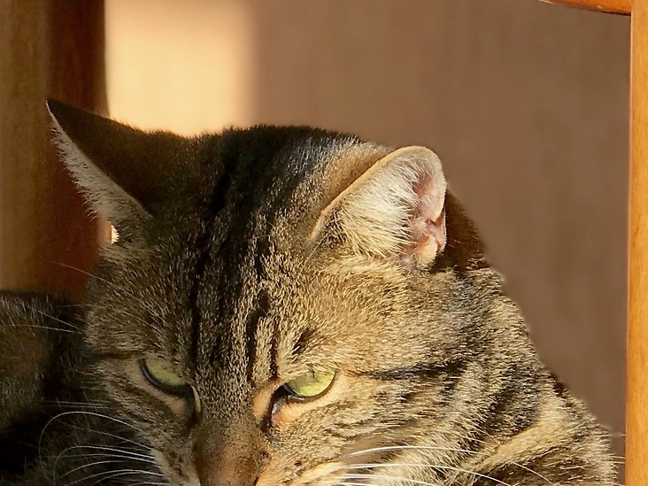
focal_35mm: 187
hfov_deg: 10.5
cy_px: 303
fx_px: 3501
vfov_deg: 7.9
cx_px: 8
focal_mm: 6.6
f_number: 2.8
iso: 20
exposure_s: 1/606
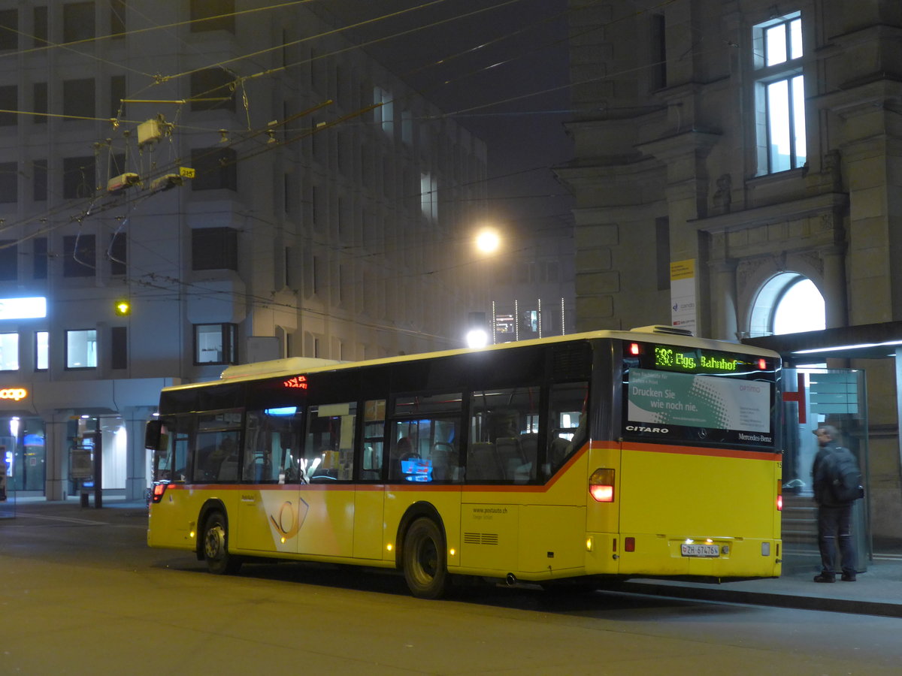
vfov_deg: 23.7
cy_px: 338
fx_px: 1616
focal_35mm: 62
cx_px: 451
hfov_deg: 31.2
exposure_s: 1/5
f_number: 3.7
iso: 400
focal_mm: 12.7
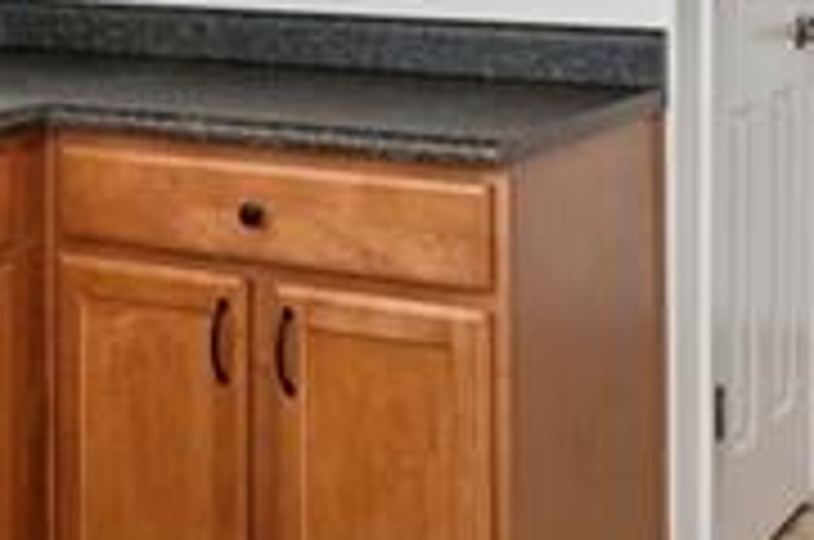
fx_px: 1919
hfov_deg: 23.9
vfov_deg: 15.2
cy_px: -176
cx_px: 315
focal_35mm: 85
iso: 100
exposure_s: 1/2
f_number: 11
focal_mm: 15
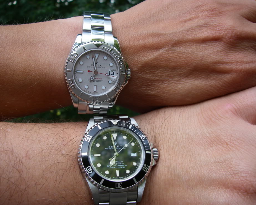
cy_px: 100
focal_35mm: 41
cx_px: 129
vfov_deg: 36.5
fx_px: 311
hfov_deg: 44.8
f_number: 3.3
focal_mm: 6.3
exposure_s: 1/50
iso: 64
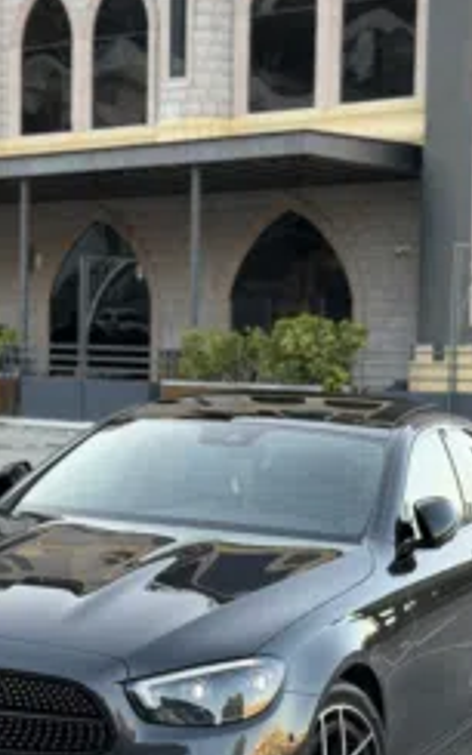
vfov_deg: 24.9
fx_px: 1709
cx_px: 179
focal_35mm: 83
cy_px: 398
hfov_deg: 15.7
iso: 64
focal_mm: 6.76
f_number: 1.78
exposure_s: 1/189
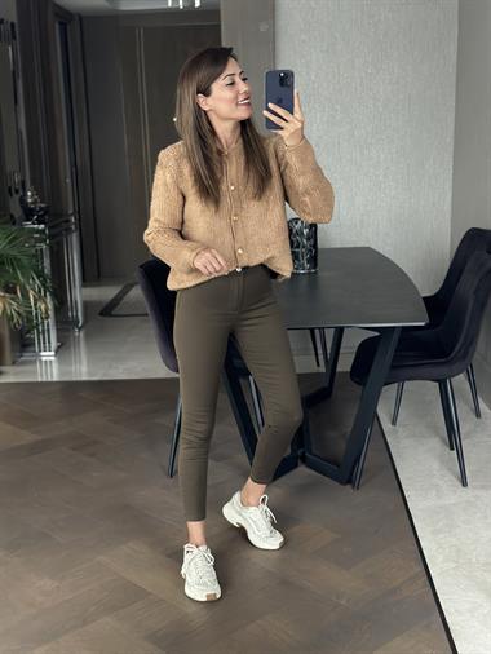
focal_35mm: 48
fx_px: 907
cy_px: 327
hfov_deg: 30.3
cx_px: 246
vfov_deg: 39.6
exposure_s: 1/40
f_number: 1.78
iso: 400
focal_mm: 6.86
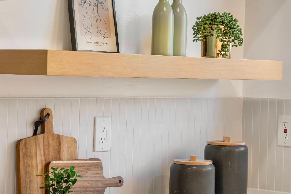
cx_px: 142
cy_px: 93
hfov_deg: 19.1
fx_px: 865
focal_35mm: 107
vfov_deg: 12.8
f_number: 11
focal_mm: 81
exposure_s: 1/3
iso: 320
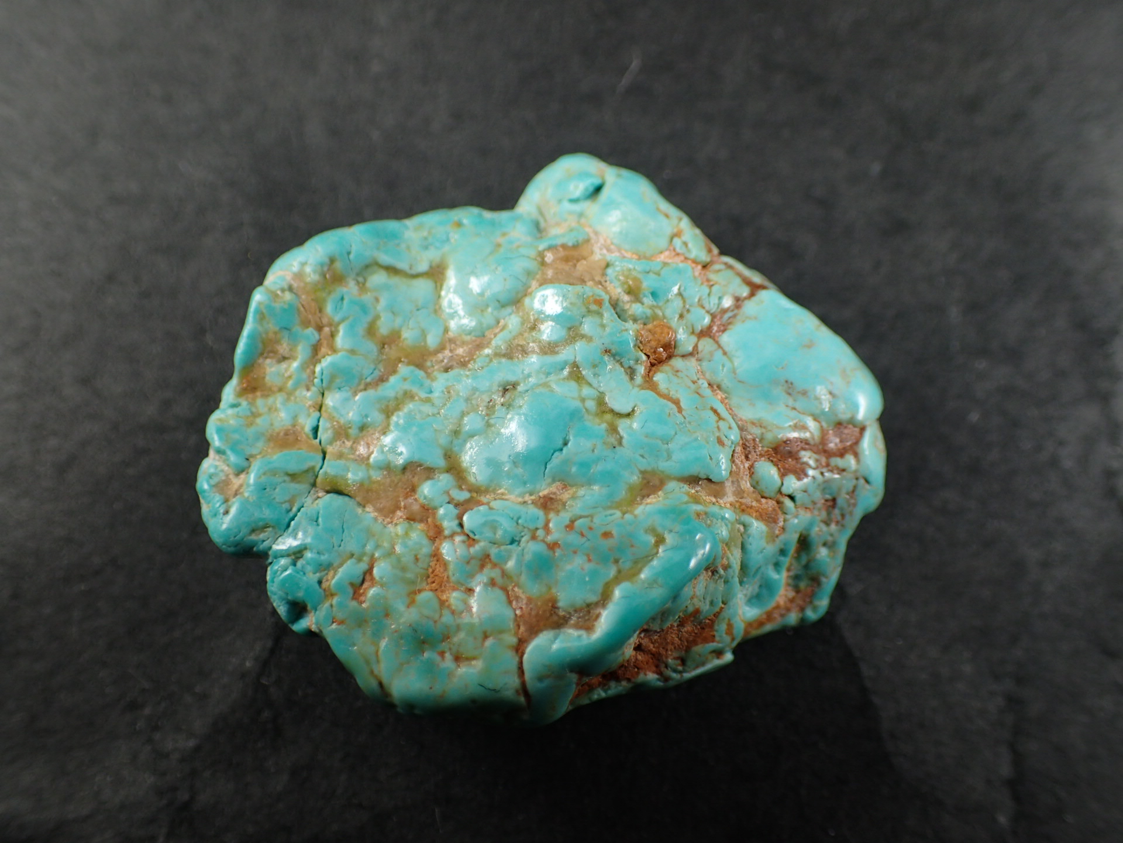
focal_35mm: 35
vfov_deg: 40.7
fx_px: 1135
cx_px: 562
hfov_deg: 52.6
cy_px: 422
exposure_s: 1/125
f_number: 2.6
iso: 125
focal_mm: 6.42
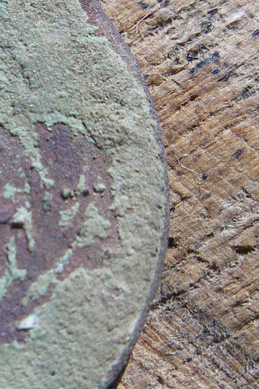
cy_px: 187
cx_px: -86
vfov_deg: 20.8
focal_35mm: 98
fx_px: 1057
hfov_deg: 13.4
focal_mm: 7.8
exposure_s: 1/320
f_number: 4.2
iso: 80
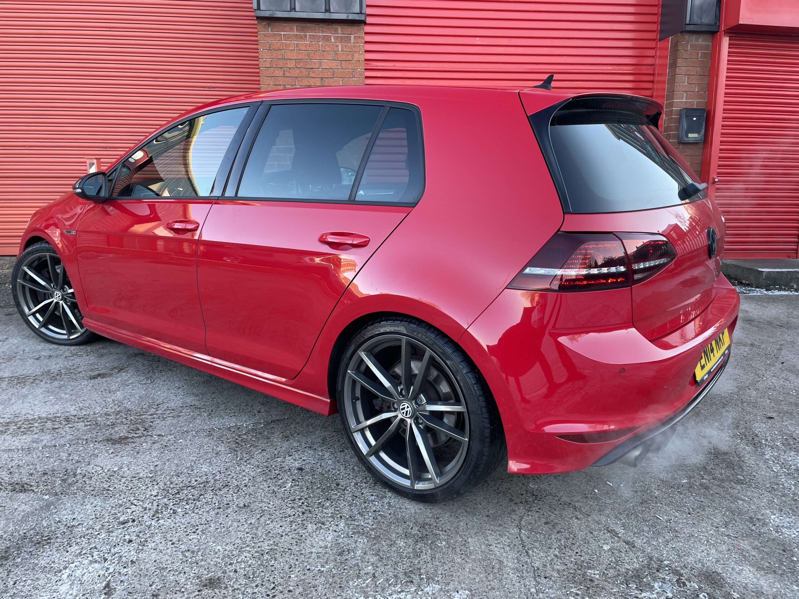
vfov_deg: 53.1
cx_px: 400
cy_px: 300
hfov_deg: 67.3
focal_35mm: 26
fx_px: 600
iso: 50
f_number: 1.6
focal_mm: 4.2
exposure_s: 1/121
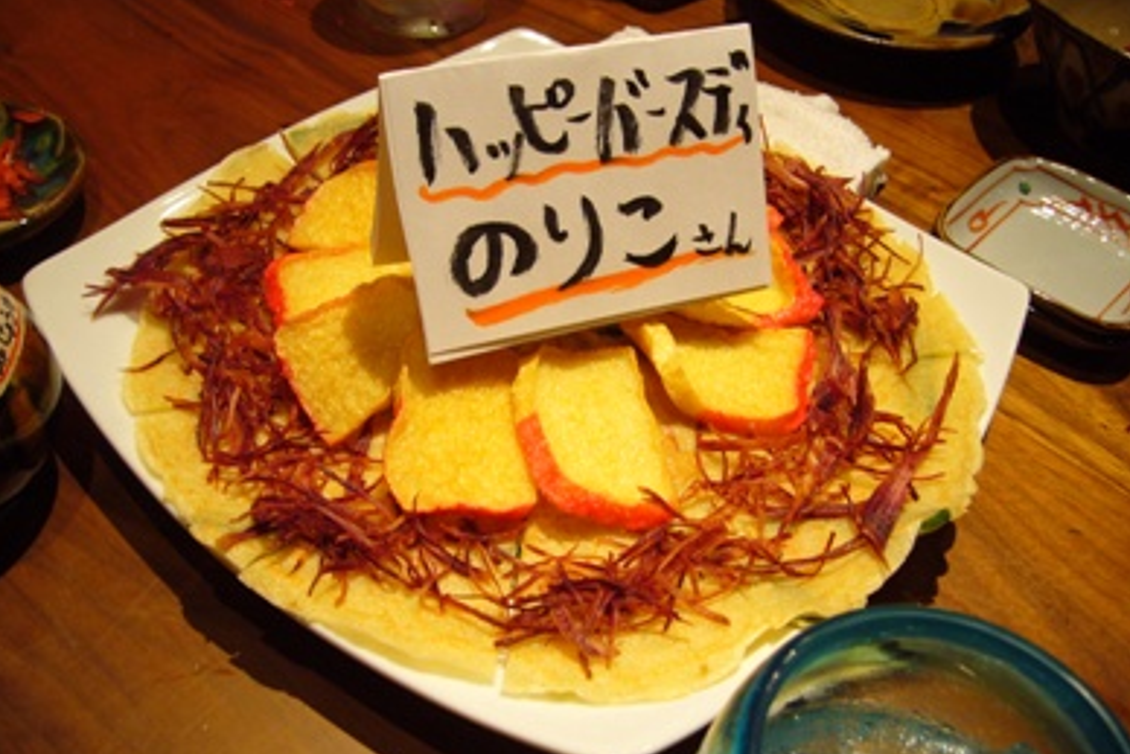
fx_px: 1162
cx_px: 559
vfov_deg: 35.9
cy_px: 335
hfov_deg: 51.9
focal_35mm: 37
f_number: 2.8
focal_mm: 5.8
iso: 160
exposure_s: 1/15
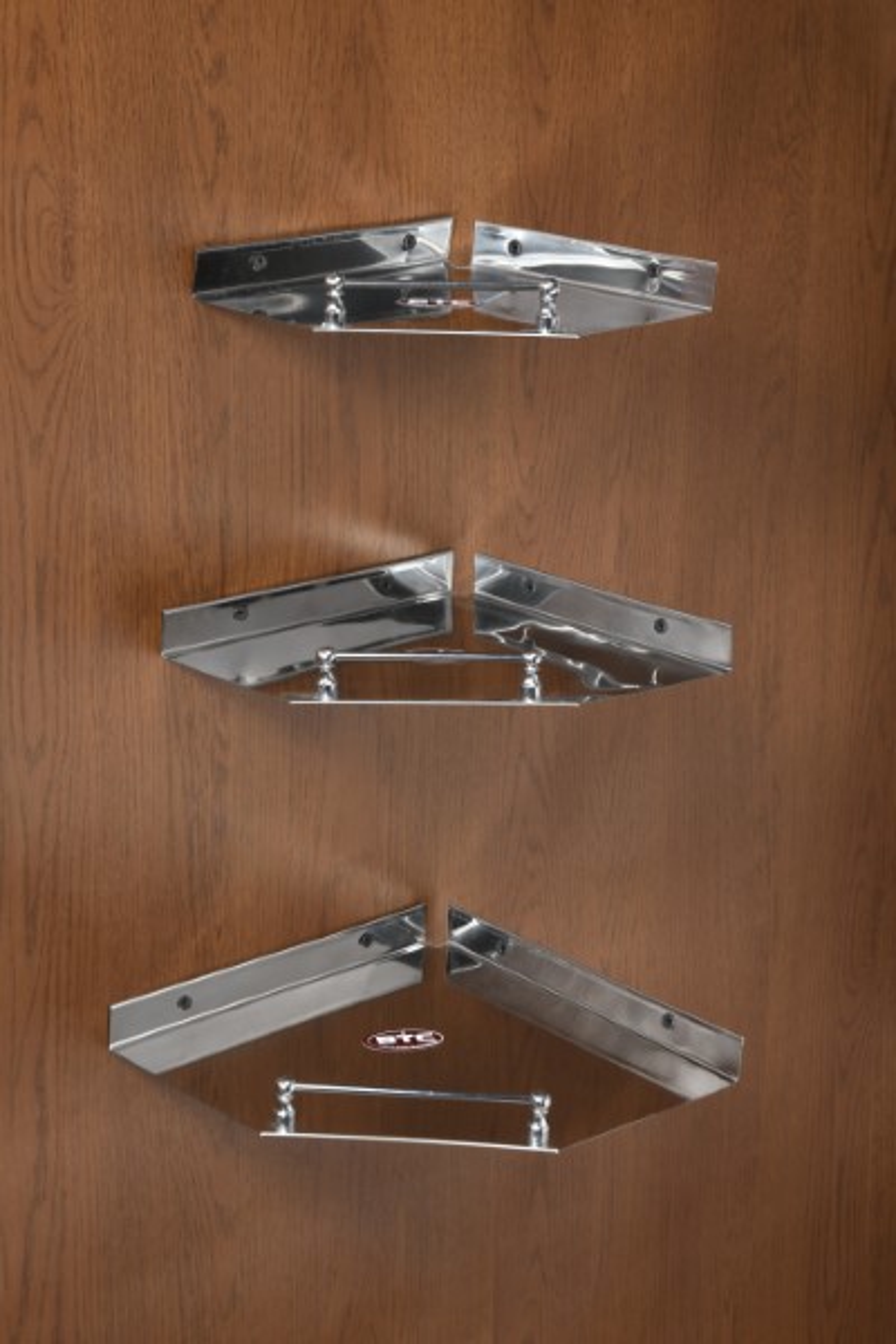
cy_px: 672
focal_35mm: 93
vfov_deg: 21.9
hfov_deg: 14.7
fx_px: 3472
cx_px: 448
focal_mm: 62
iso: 250
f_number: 16
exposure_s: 1/50
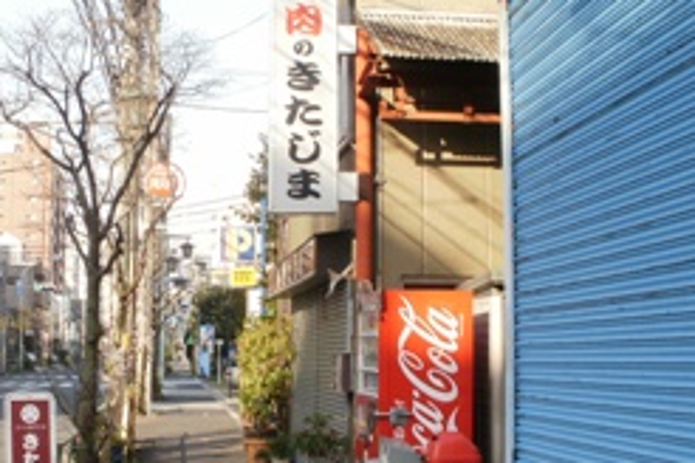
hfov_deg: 32.4
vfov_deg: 22.3
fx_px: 1178
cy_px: 223
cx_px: 192
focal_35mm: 61
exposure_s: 1/125
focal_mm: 6.3
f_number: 5.6
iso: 100
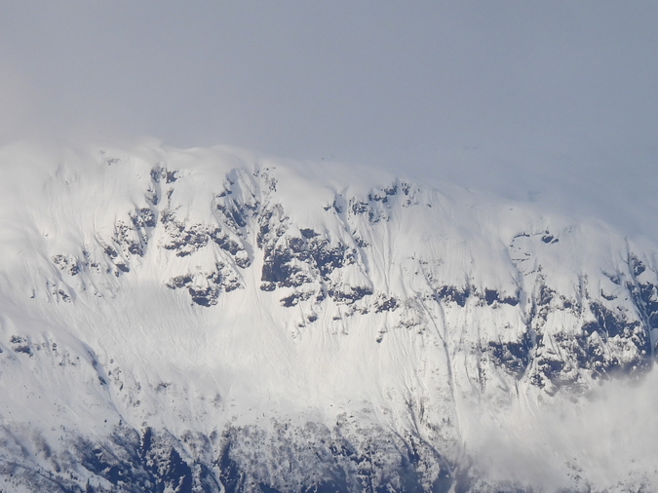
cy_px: 380
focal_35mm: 853
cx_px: 523
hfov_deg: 2.3
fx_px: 16211
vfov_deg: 1.7
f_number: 5
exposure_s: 1/1000
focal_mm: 80.3
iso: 100
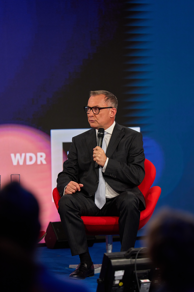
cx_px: 97
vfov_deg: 10.3
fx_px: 1618
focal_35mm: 200
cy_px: 146
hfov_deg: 6.9
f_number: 2.8
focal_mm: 200
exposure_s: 1/250
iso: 1600
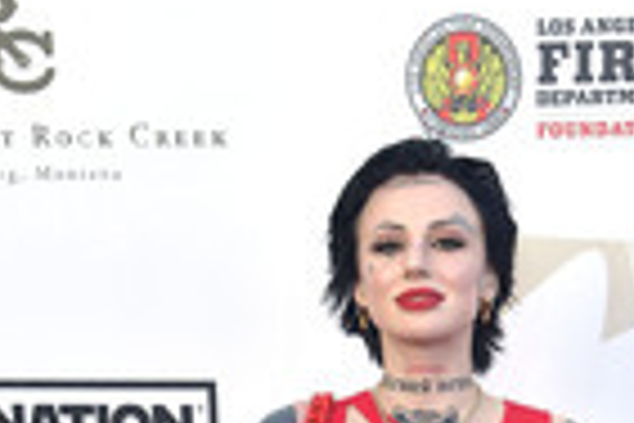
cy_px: 873
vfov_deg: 9.7
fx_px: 2307
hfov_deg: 15.6
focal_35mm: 131
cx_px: 438
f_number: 6.3
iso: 400
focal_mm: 46
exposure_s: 1/250
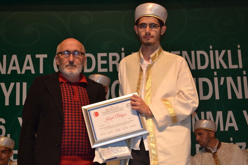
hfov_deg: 29.9
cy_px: 82
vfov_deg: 20.2
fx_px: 465
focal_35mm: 68
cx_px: 124
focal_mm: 45
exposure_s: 1/60
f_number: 5.3
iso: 450
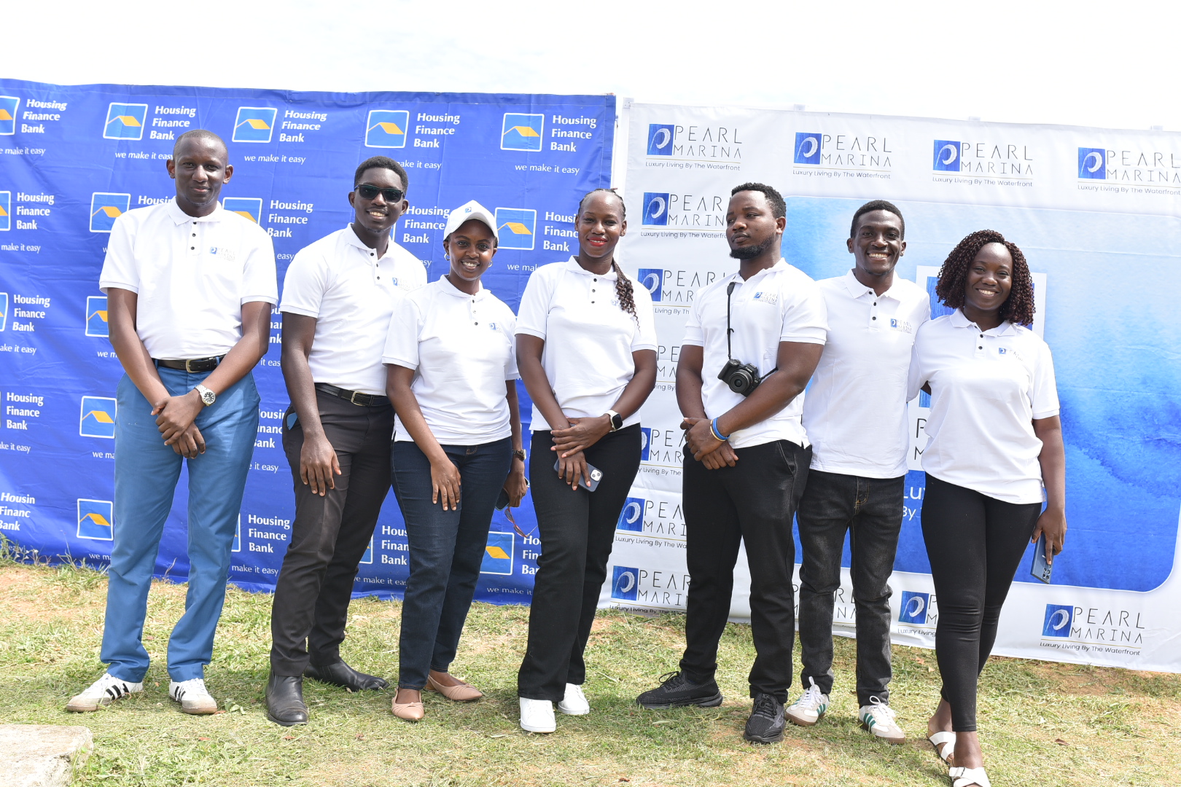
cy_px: 394
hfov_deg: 54.4
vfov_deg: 37.9
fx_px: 1148
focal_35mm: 35
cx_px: 590
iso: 200
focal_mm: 35
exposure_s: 1/400
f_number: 6.3
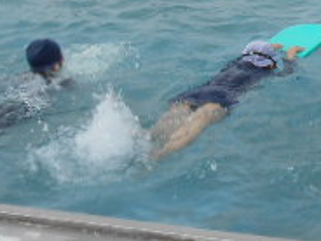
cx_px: 242
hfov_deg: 16.6
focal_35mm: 118
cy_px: -40
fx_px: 1094
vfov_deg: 12.3
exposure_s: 1/1250
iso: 80
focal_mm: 5.8
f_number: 3.6
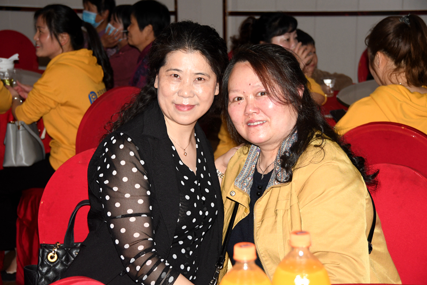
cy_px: 142
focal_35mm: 75
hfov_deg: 27.0
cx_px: 214
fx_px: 889
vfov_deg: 18.2
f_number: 5
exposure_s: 1/250
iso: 800
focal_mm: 50
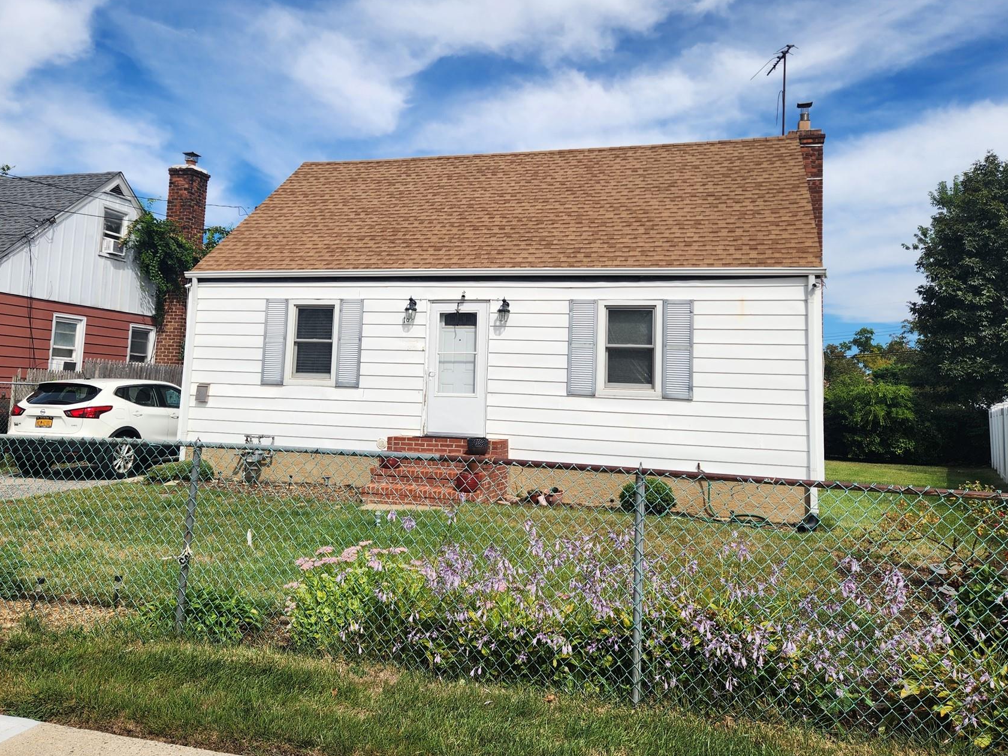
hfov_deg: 63.3
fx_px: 815
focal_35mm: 28
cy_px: 324
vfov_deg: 49.6
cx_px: 457
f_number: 1.8
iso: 20
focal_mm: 5.4
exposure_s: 1/2397
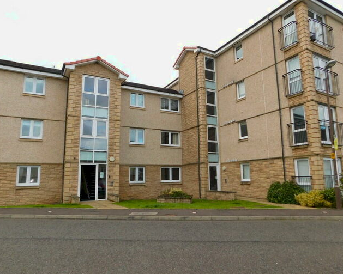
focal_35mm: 25
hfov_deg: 68.0
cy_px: 140
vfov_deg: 56.8
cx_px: 185
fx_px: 254
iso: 125
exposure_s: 1/500
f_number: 3
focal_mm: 4
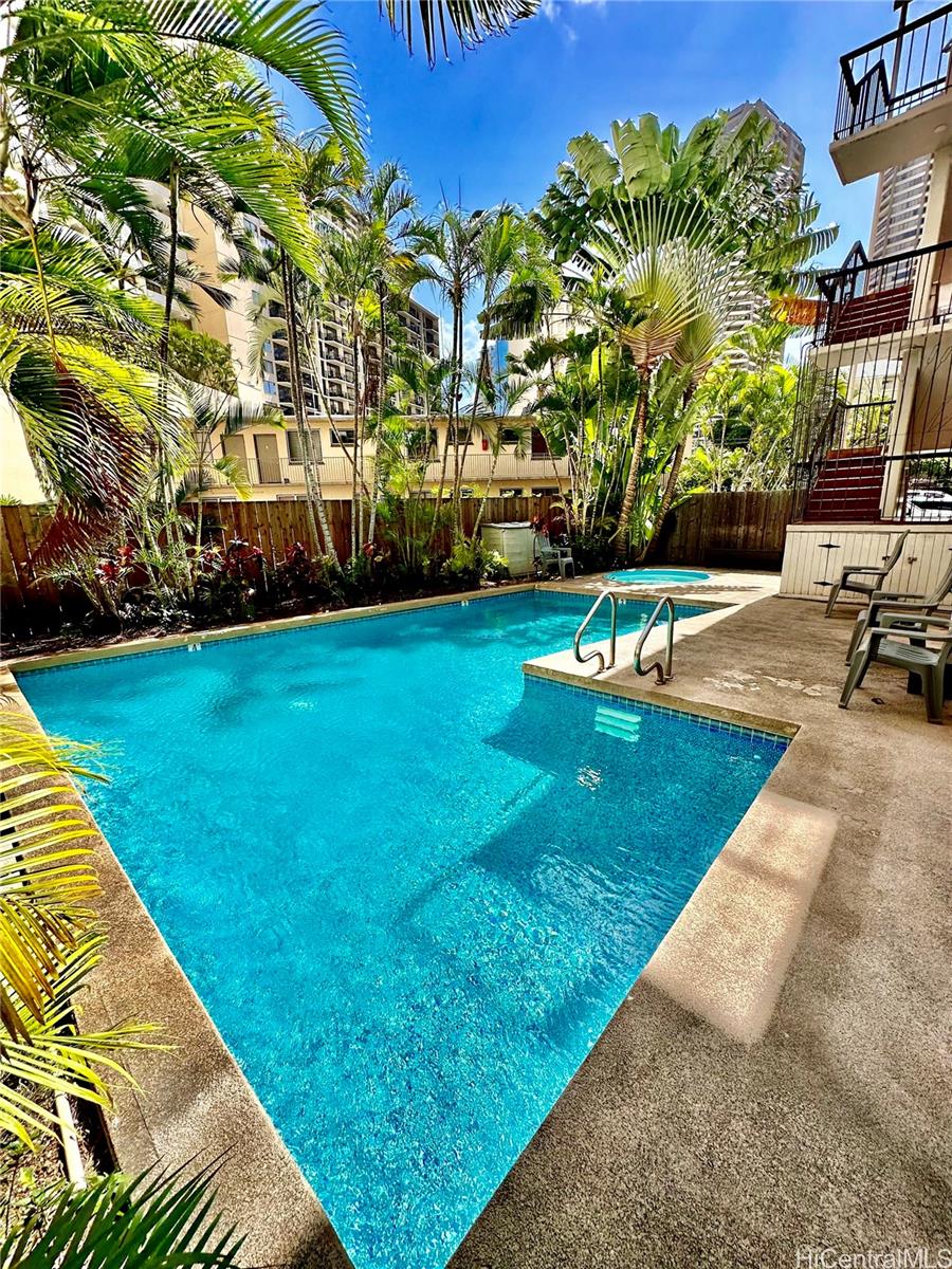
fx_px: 513
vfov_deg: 102.1
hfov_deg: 85.7
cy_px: 634
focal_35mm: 14
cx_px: 476
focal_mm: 2.22
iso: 50
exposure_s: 1/1103
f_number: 2.2
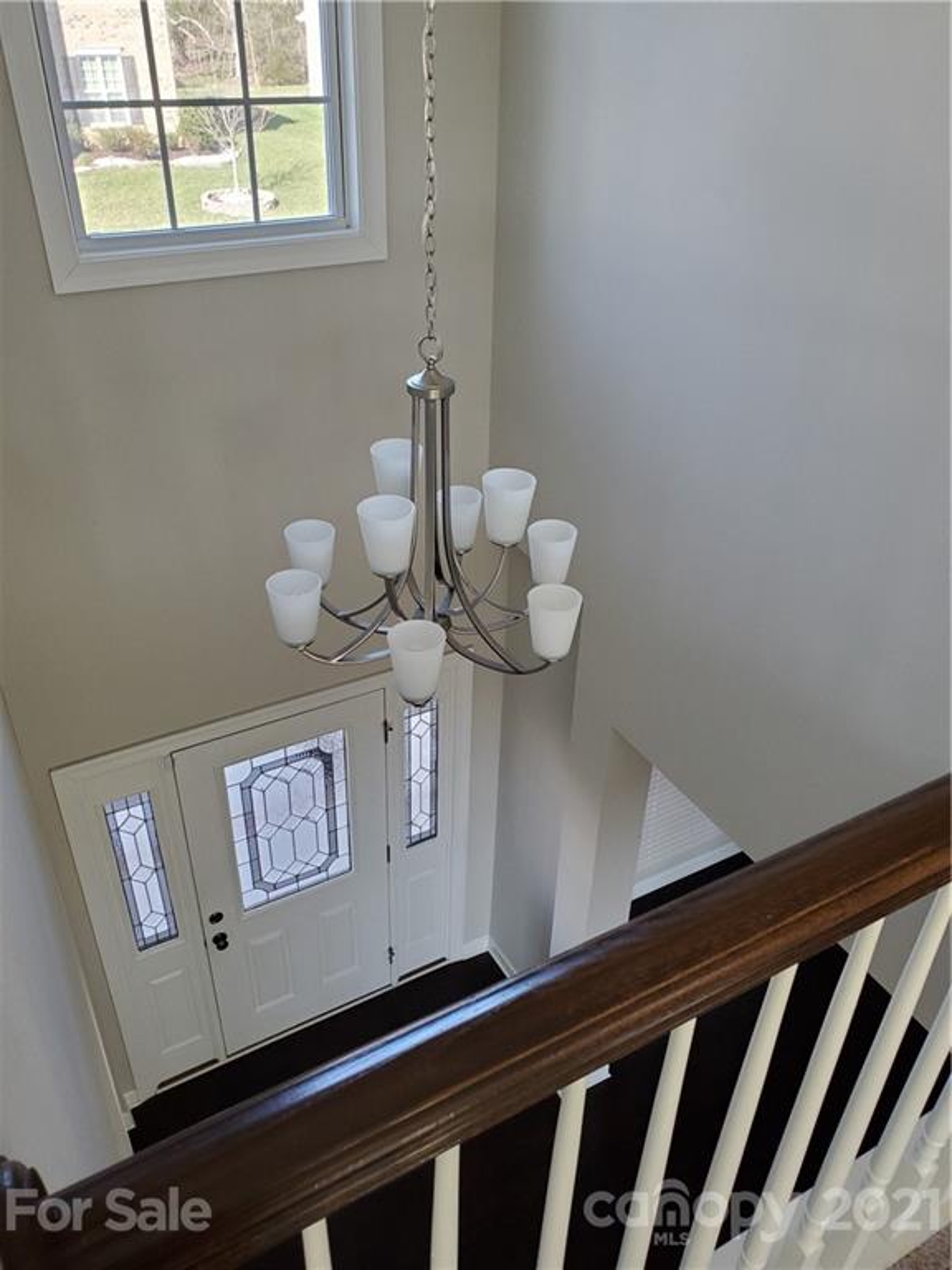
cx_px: 476
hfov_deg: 53.1
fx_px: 953
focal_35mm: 26
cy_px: 635
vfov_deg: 67.3
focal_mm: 4.3
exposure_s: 1/120
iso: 200
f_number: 2.4
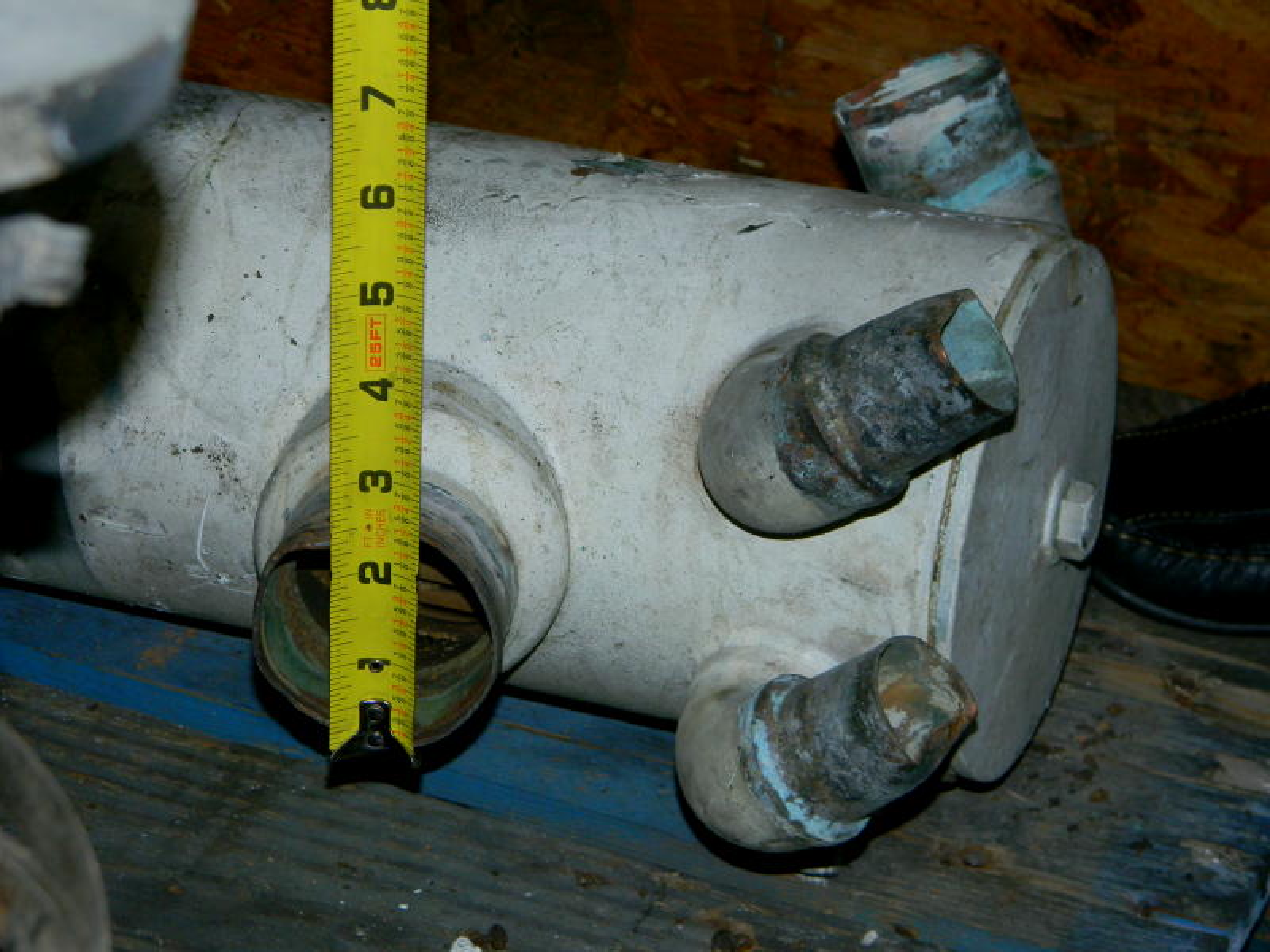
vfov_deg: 14.1
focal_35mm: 105
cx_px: 635
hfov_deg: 18.7
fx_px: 3852
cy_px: 476
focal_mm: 19
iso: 200
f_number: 4.7
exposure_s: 1/30
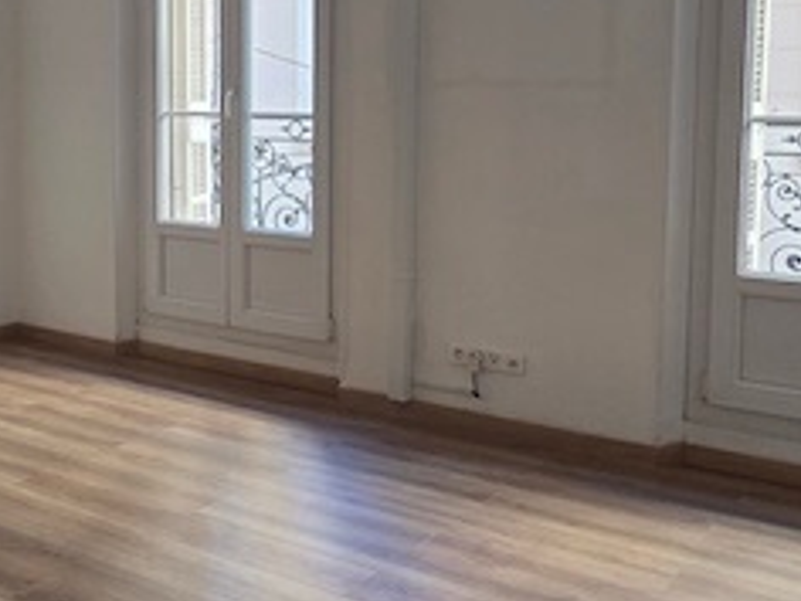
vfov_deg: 32.5
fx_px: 1018
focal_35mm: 44
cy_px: 187
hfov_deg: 40.8
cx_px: 136
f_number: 2.2
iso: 200
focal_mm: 2.2
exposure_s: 1/100
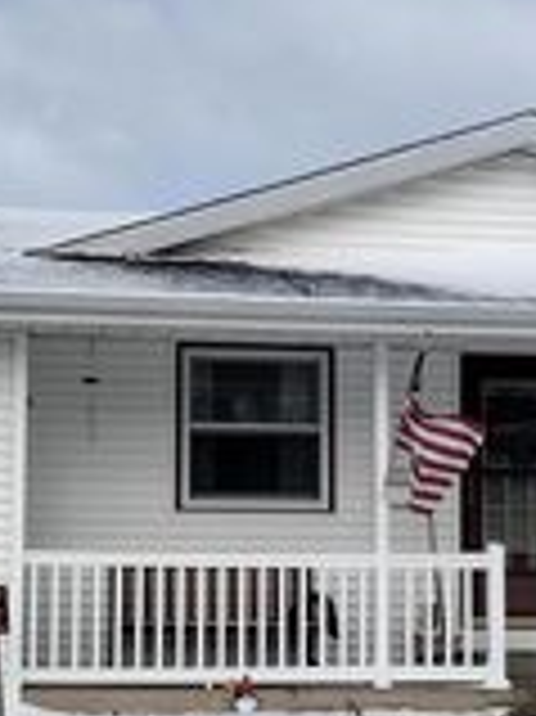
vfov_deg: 23.0
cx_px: 230
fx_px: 1757
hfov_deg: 17.3
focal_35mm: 85
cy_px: 444
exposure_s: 1/2976
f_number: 1.7
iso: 100
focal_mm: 4.71
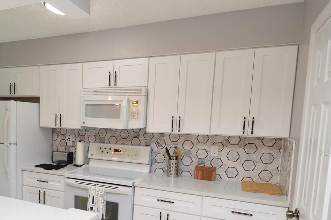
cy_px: 154
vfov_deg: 43.9
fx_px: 266
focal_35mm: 29
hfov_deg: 60.2
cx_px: 82
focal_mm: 12
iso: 400
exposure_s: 1/60
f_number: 4
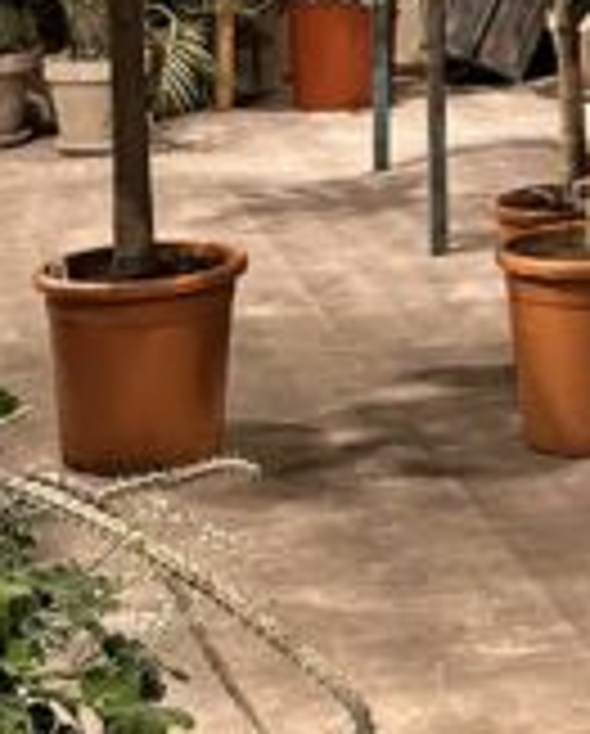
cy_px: -941
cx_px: 847
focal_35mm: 155
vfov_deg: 10.8
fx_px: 3374
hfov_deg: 9.7
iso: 160
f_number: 1.78
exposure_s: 1/100
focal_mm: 6.86
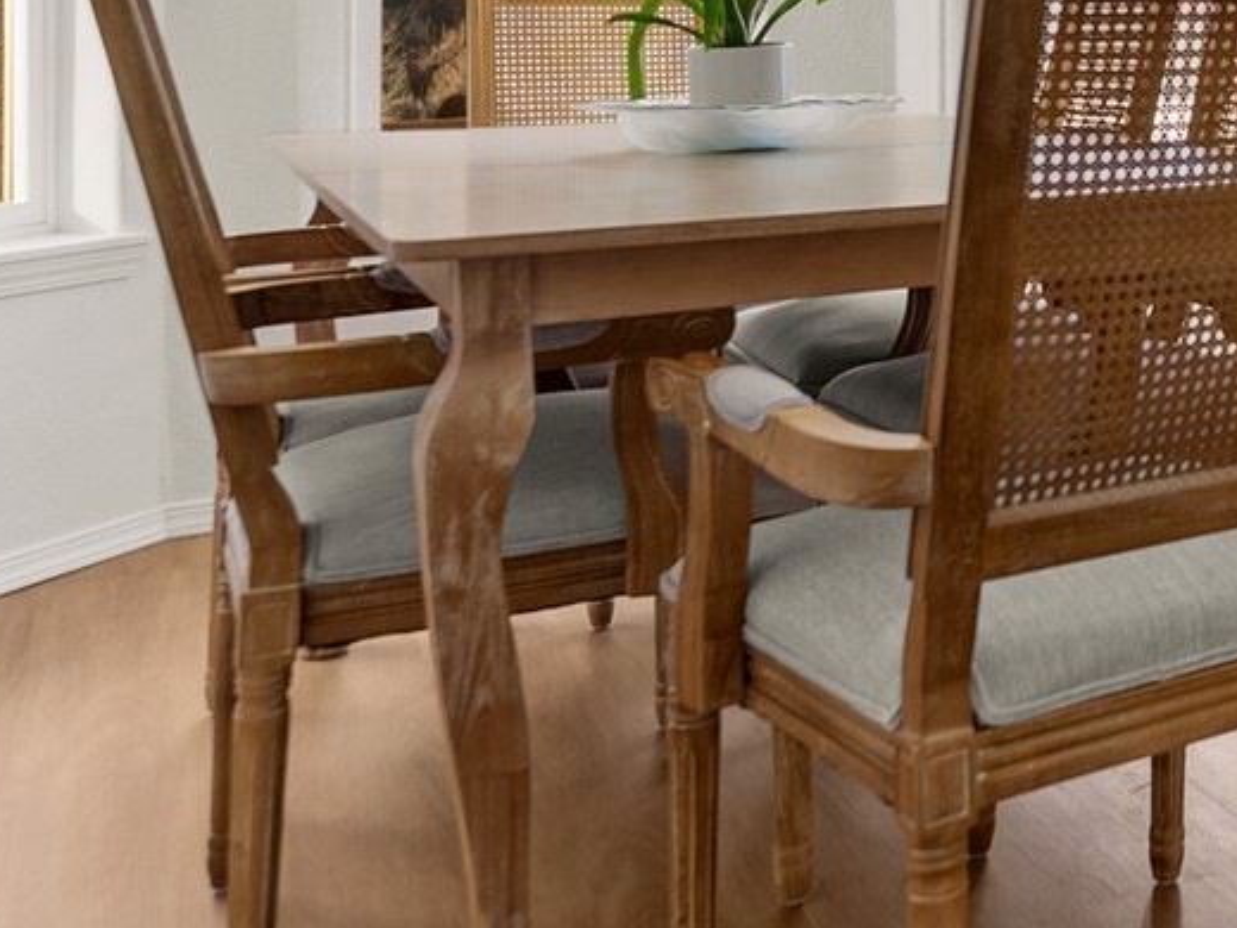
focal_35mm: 49
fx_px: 1736
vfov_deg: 28.2
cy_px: 10
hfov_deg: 31.4
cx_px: 1564
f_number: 2.8
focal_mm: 15.5
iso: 100
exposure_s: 1/10
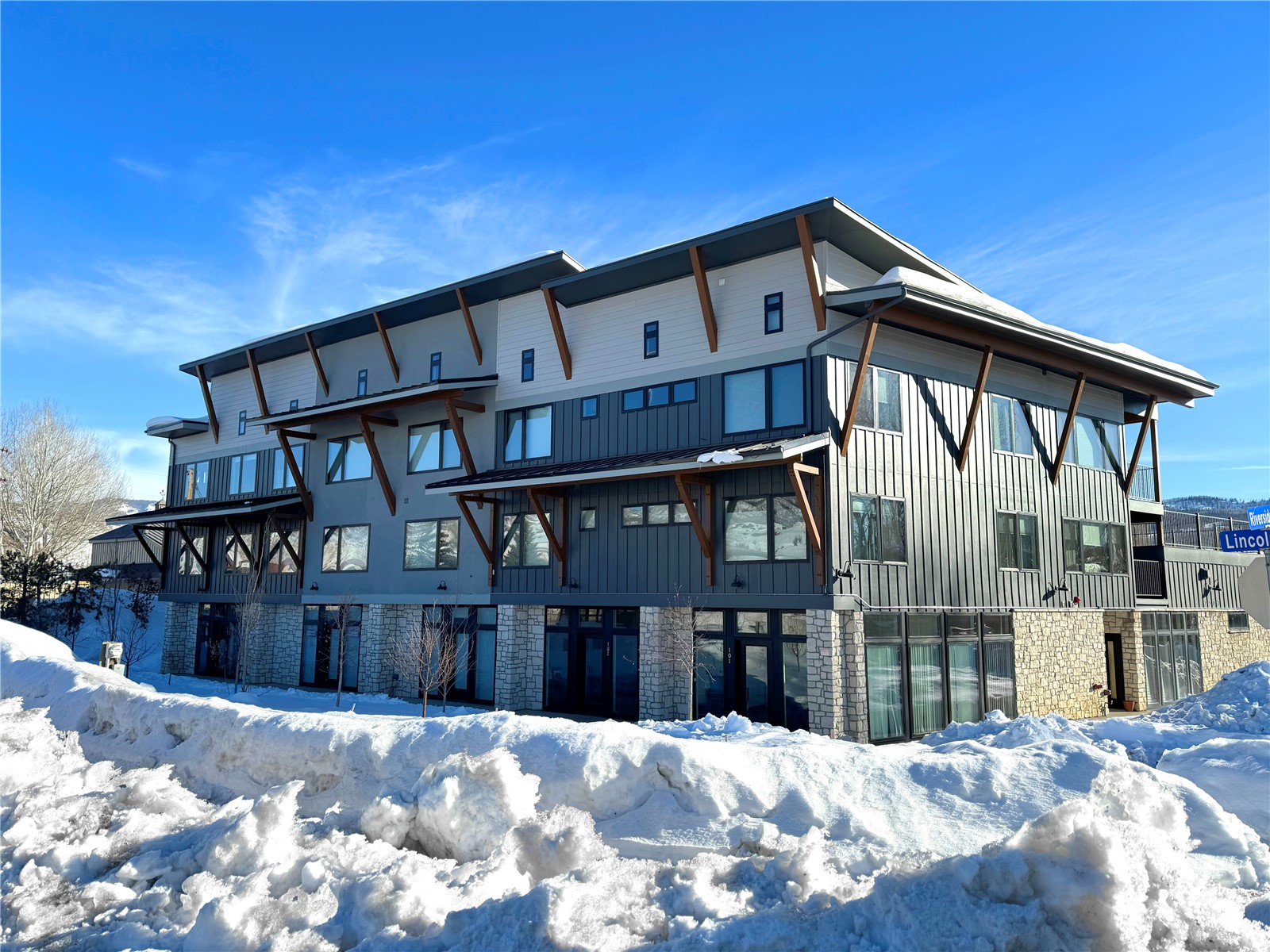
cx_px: 635
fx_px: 881
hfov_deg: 71.6
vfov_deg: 56.8
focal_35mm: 24
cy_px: 476
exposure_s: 1/2833
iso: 80
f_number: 1.78
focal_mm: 6.86
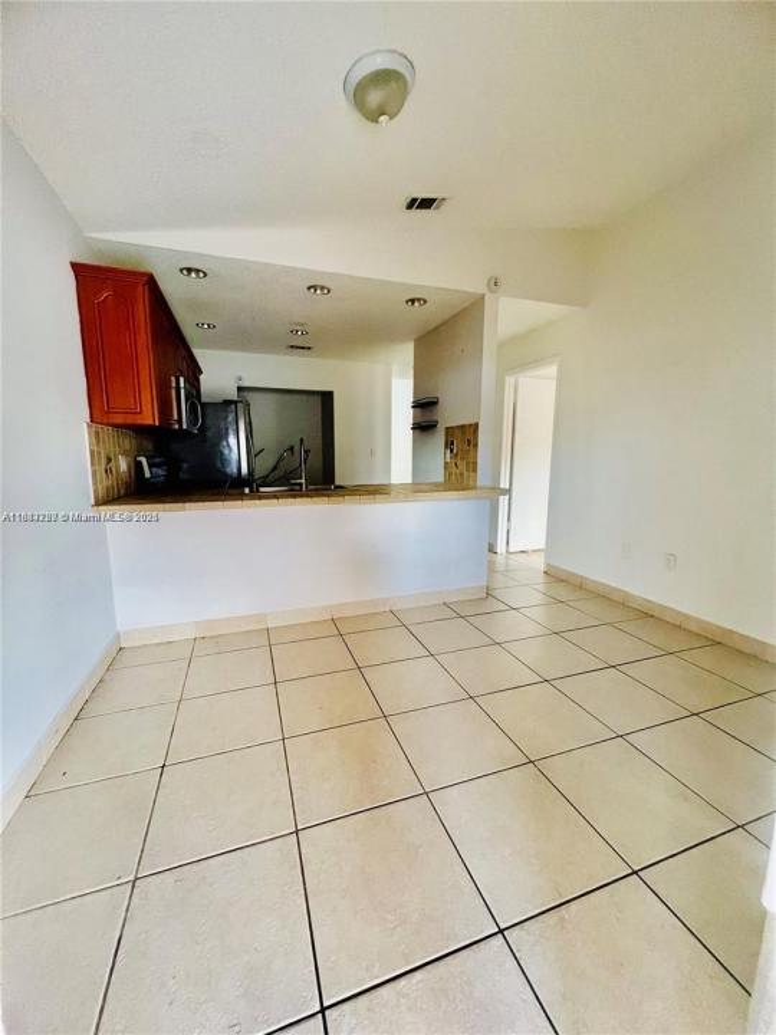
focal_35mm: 13
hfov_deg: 89.9
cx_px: 388
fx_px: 389
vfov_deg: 106.2
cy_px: 518
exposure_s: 1/60
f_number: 1.8
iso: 320
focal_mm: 1.57
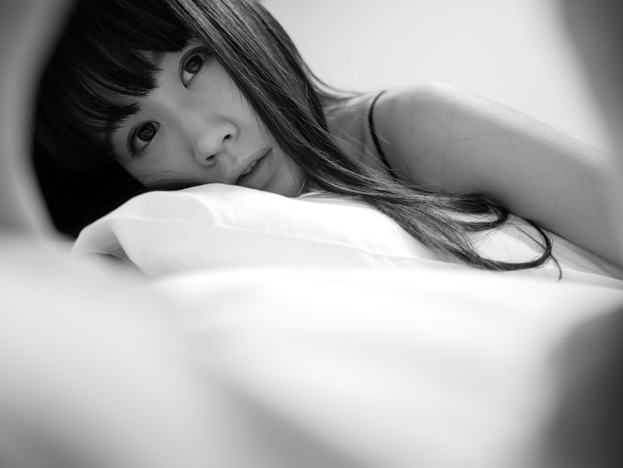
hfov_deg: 59.9
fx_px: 540
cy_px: 234
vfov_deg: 46.8
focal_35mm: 30
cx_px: 312
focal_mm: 15
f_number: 1.7
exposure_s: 1/40
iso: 400
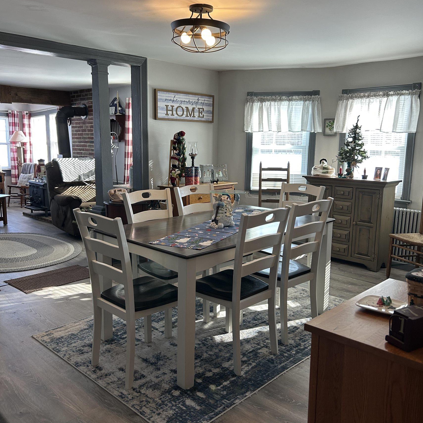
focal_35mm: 31
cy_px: 215
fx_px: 429
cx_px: 210
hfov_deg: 52.5
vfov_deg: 52.5
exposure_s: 1/120
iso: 80
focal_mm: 5.7
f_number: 1.5
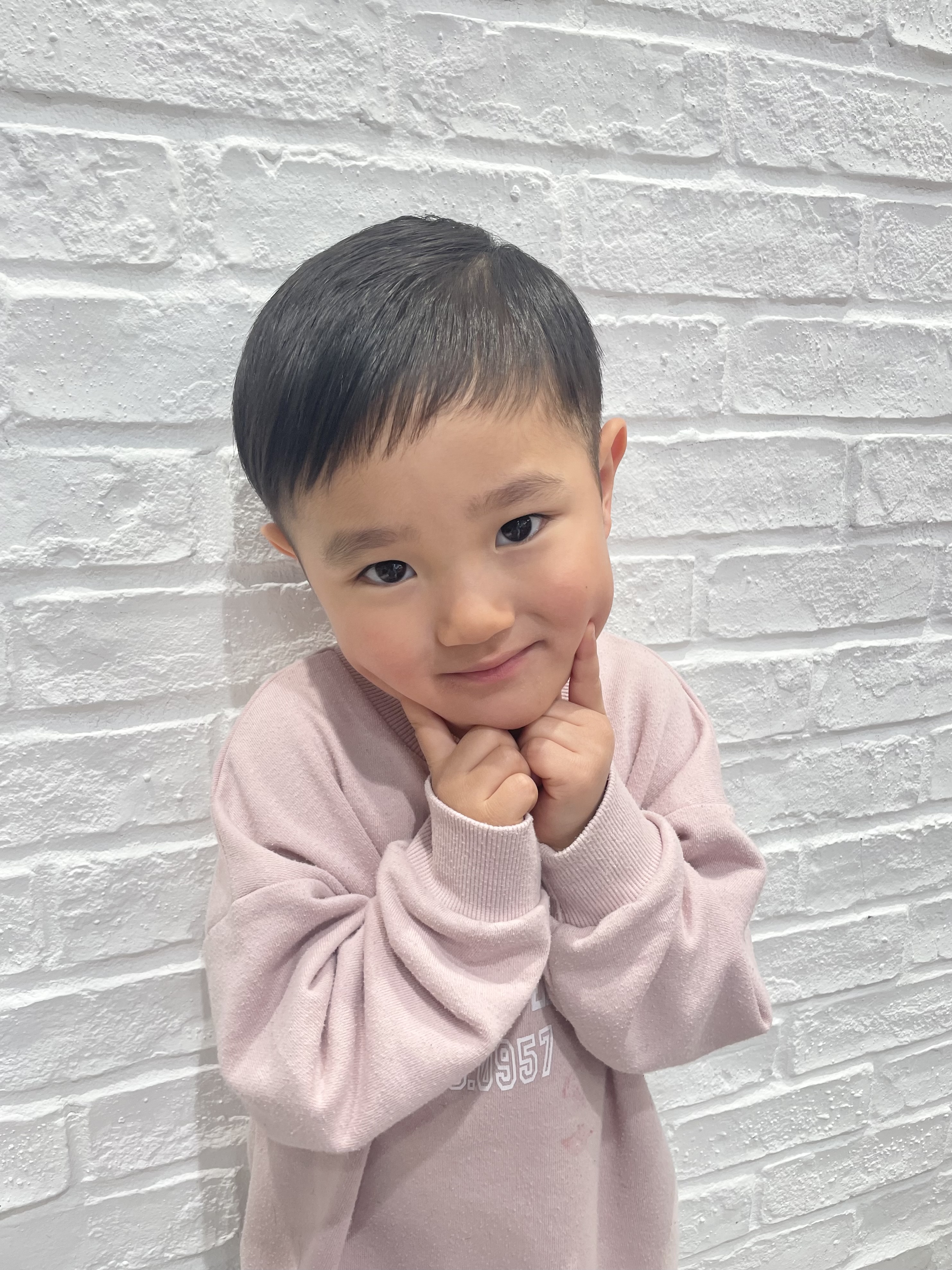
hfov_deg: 53.1
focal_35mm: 26
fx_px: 953
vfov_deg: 67.3
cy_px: 635
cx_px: 476
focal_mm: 4.2
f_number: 1.6
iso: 80
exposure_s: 1/100
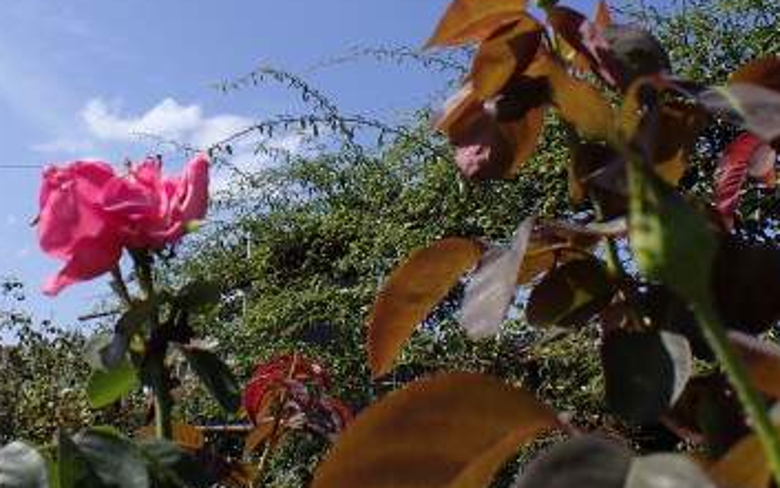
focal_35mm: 45
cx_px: 256
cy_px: 169
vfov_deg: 28.5
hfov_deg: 43.7
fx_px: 957
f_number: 9
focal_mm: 5.4
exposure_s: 1/200
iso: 100
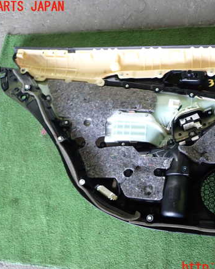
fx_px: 318
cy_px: 137
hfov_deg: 37.1
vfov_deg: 45.8
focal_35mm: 40
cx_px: 137
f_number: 2.3
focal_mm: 5.4
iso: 200
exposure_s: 1/30
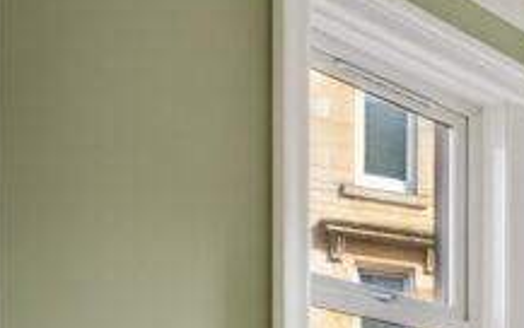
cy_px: 563
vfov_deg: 14.7
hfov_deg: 16.1
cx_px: 1176
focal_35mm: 79
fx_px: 1135
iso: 250
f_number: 9
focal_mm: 11
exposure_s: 1/50
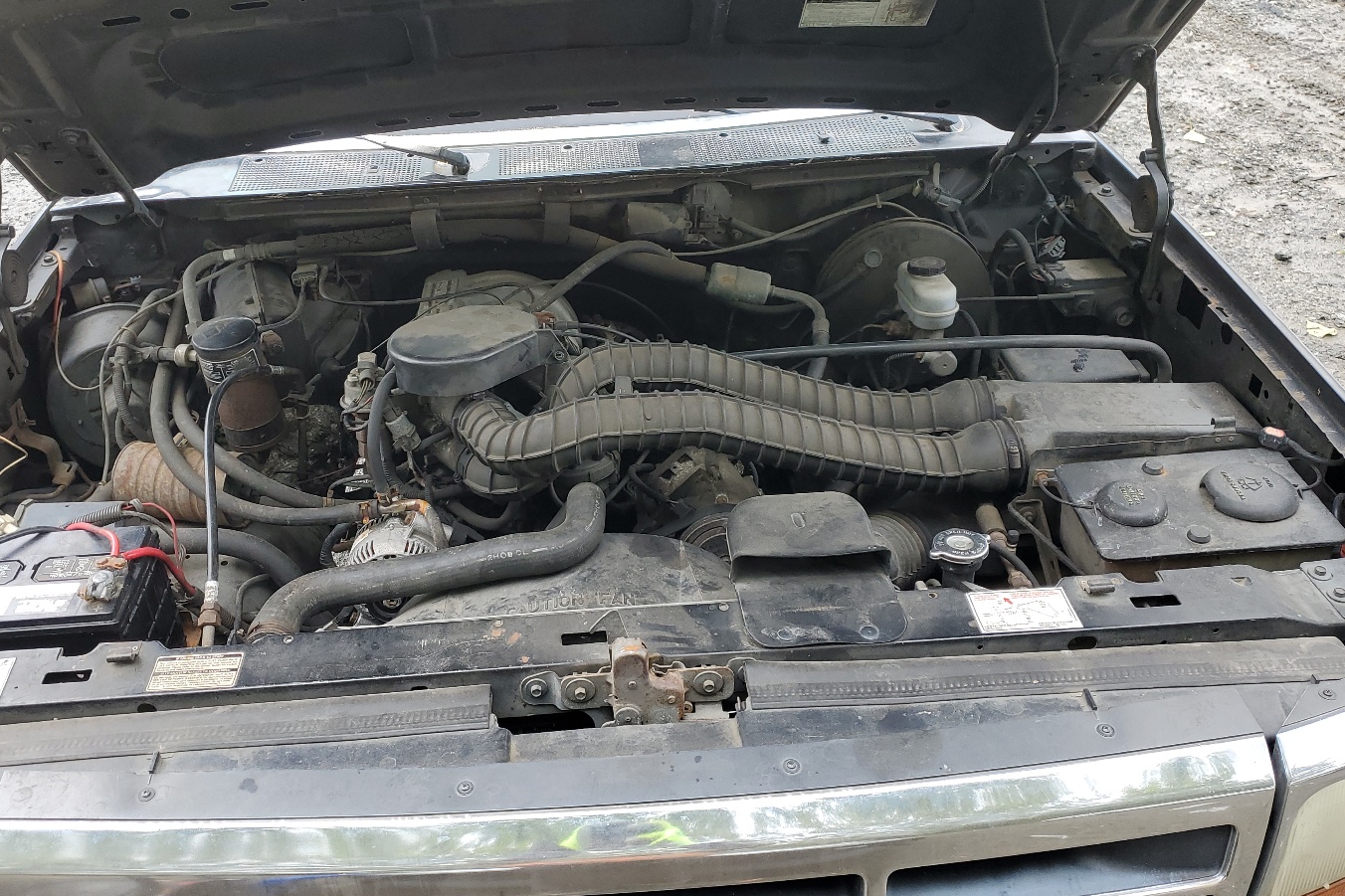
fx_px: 1195
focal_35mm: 32
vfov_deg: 41.1
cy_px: 407
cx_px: 597
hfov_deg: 58.6
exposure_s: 1/222
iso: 50
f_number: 1.5
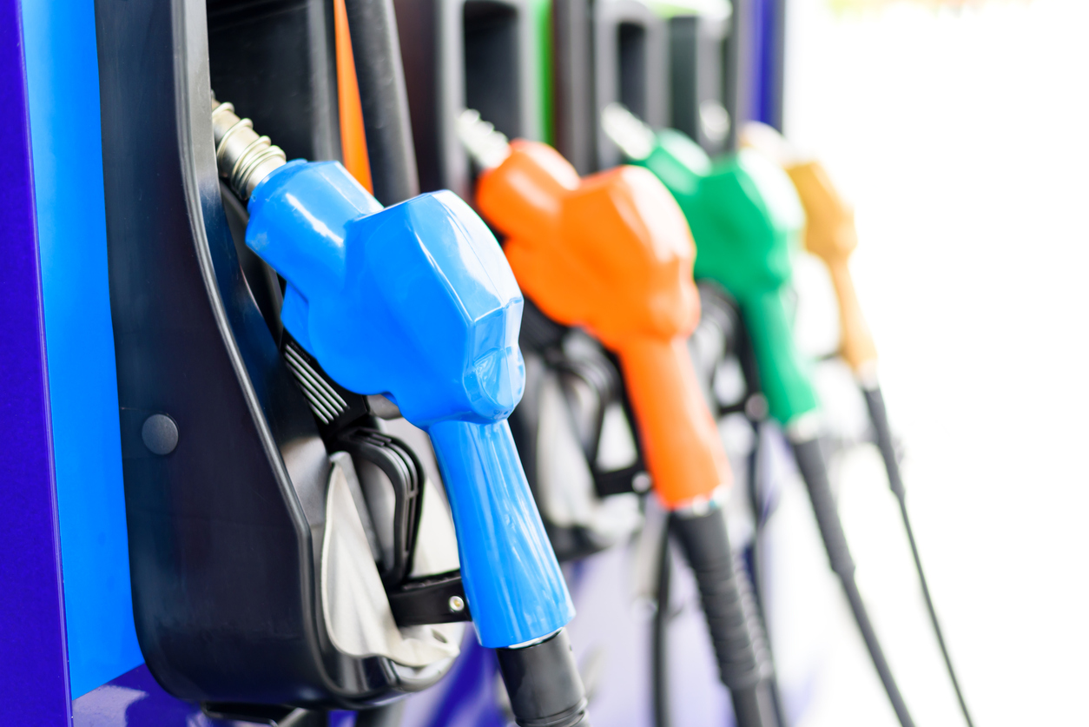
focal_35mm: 50
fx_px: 1513
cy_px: 364
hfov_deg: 39.6
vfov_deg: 27.0
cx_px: 544
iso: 100
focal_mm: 50
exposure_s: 1/160
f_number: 1.8
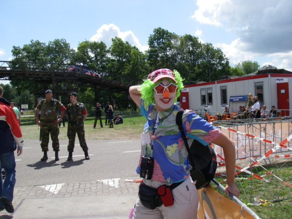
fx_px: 321
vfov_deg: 37.7
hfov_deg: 49.0
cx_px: 146
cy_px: 110
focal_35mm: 38
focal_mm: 6.3
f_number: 6.6
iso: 64
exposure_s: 1/200
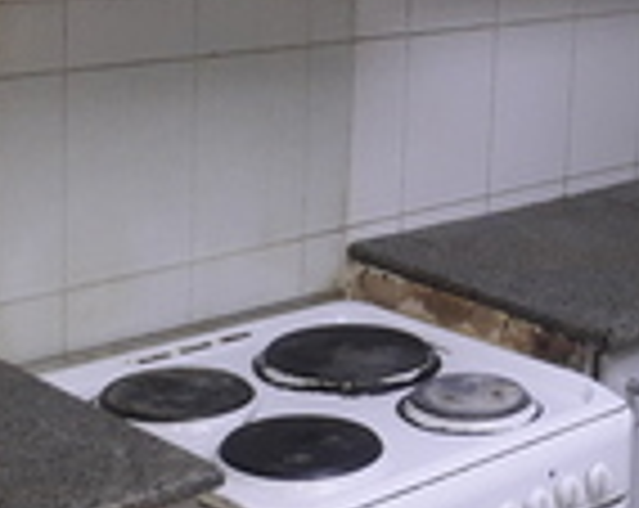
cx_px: 610
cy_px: 61
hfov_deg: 21.9
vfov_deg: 17.8
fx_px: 1604
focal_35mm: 85
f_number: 1.9
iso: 200
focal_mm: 3.6
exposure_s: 1/50
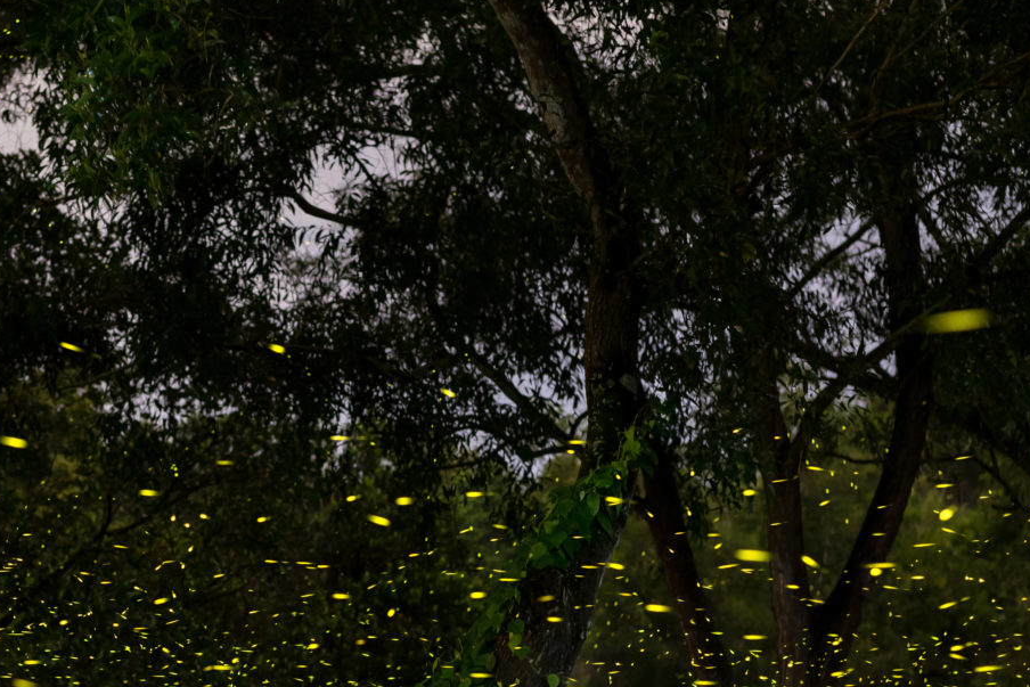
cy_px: 496
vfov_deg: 16.0
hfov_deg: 23.7
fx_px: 2432
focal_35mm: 85
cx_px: 276
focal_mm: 50
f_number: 2.8
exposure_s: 30
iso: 800
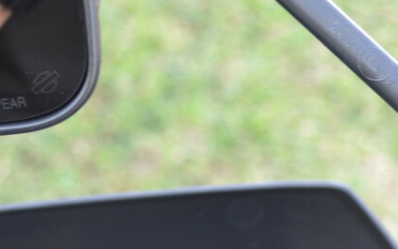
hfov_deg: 14.8
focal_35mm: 141
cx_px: 249
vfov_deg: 9.1
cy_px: 367
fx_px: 1529
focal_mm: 32
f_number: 4.8
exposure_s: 1/80
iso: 400
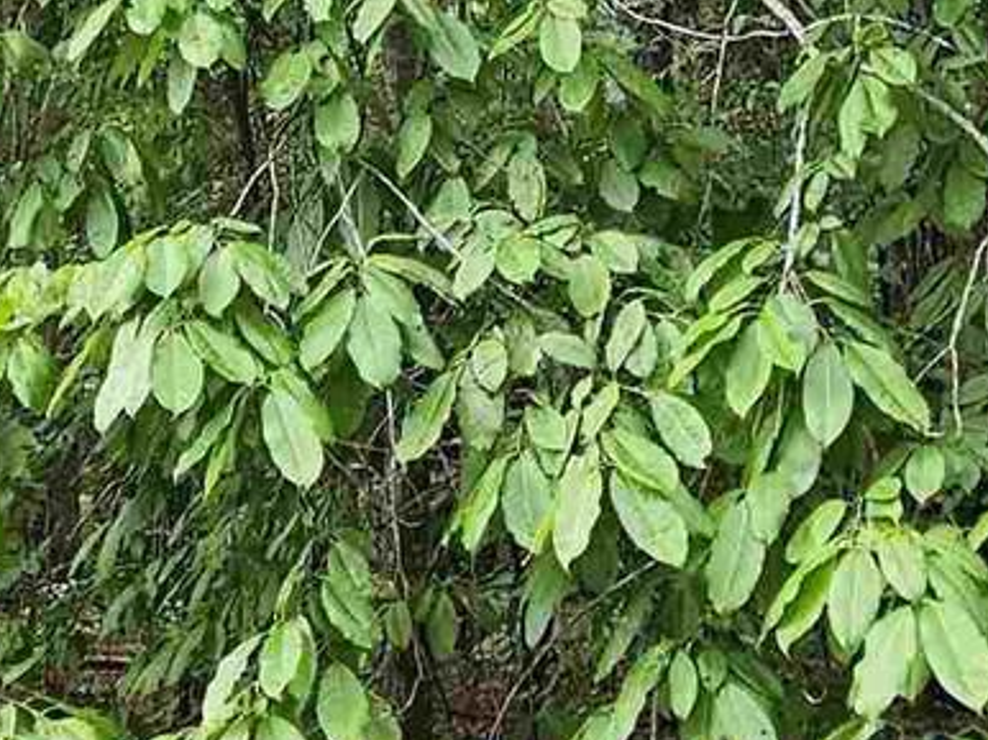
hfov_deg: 27.6
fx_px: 1968
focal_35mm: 69
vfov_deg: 21.1
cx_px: 207
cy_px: 161
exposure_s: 1/147
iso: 50
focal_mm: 2.2
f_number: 2.2
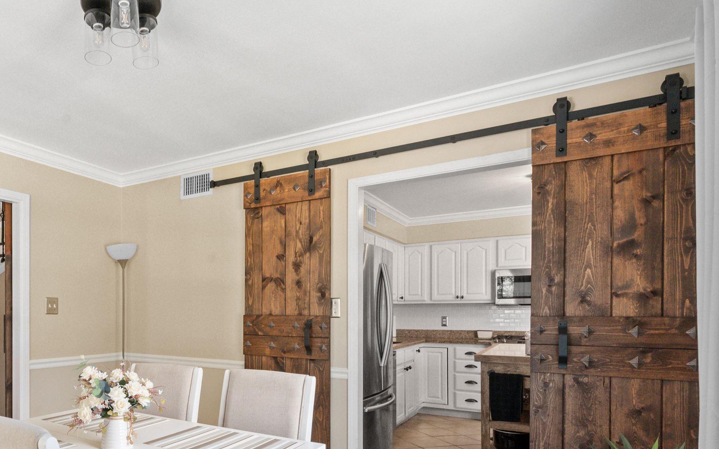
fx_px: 470
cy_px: 293
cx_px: 175
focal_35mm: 24
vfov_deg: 50.3
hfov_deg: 69.6
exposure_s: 1/40
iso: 1600
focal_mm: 14
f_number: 10
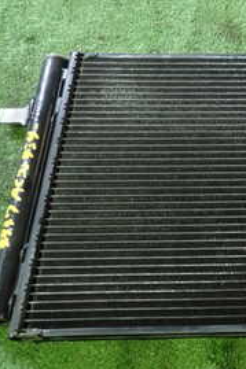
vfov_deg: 34.5
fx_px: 595
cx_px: 364
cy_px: 199
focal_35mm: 58
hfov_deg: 20.2
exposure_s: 1/30
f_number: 2
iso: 500
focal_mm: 4.5
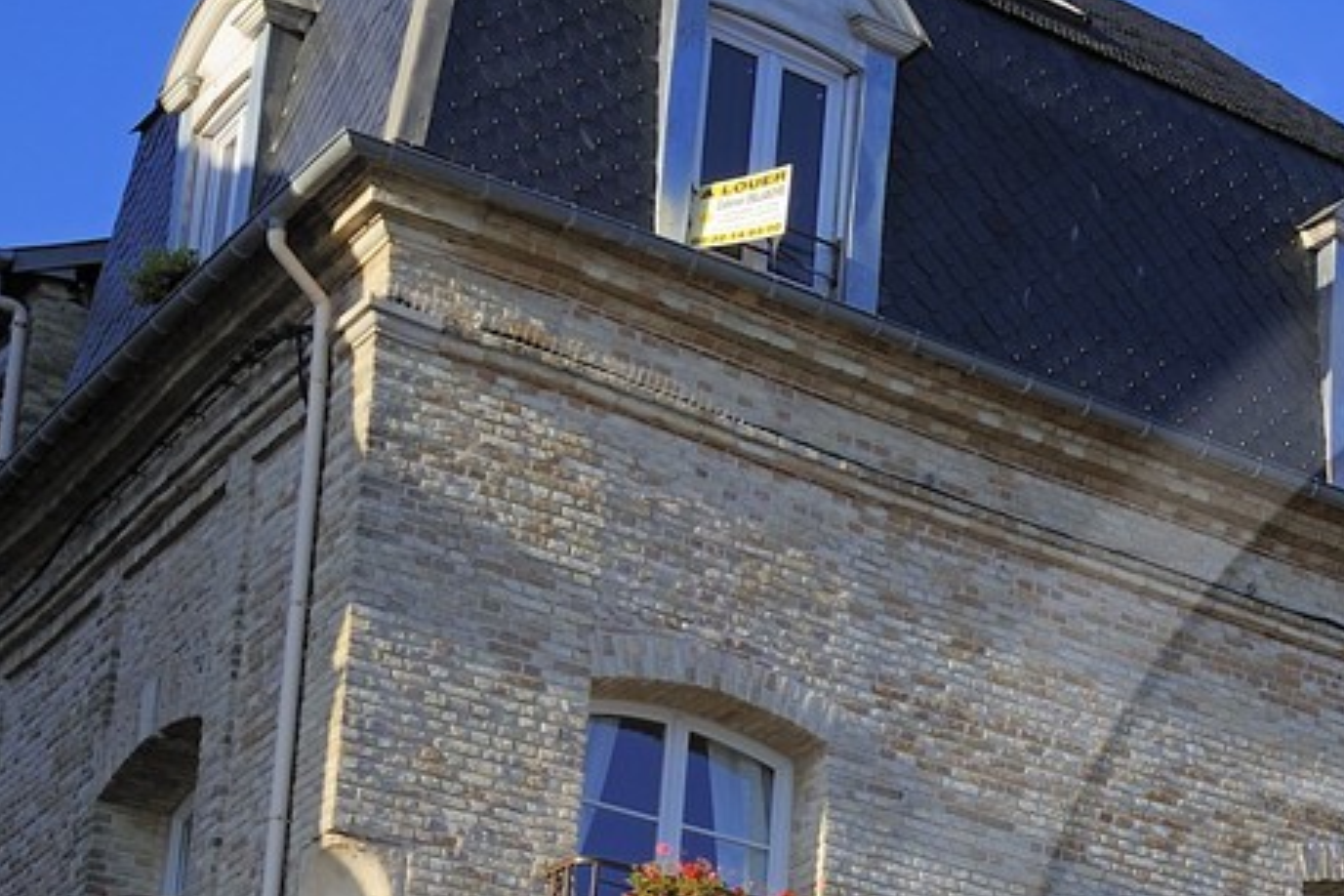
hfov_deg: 17.9
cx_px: 2056
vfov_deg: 13.0
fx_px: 3770
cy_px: 1262
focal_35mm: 101
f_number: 9
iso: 200
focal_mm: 29
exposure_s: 1/200
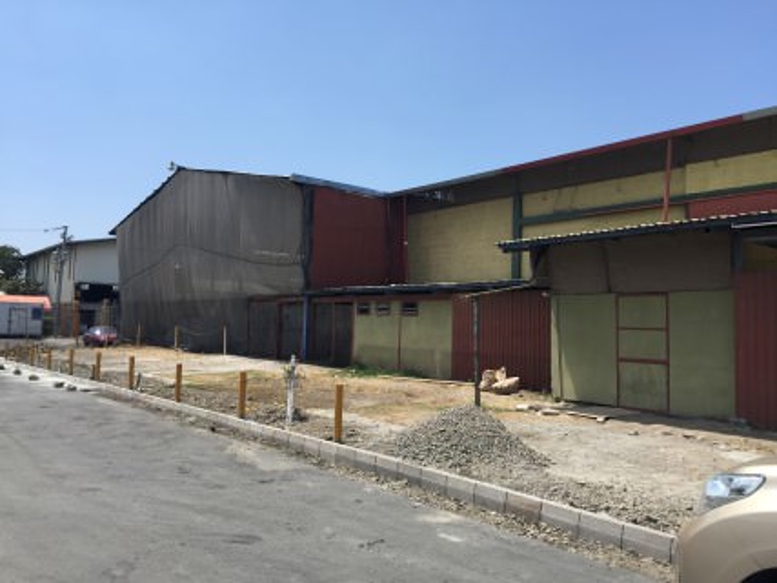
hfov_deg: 61.7
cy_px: 292
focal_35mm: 29
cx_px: 388
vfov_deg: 48.2
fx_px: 651
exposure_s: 1/1883
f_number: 2.2
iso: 32
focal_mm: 4.15
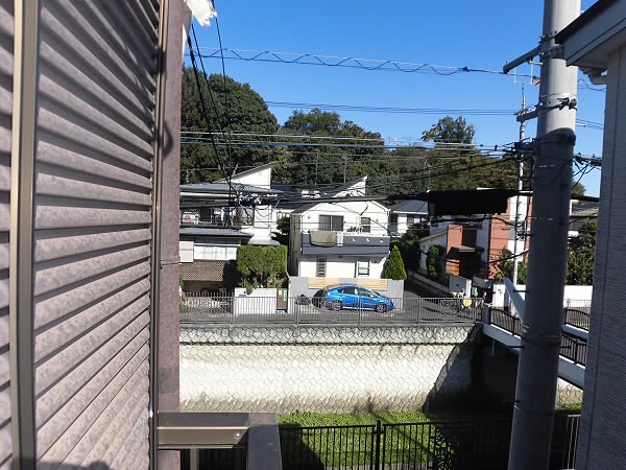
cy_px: 235
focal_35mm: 24
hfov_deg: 71.6
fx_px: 434
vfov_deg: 56.8
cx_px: 313
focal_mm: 4.3
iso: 100
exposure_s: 1/250
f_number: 7.8
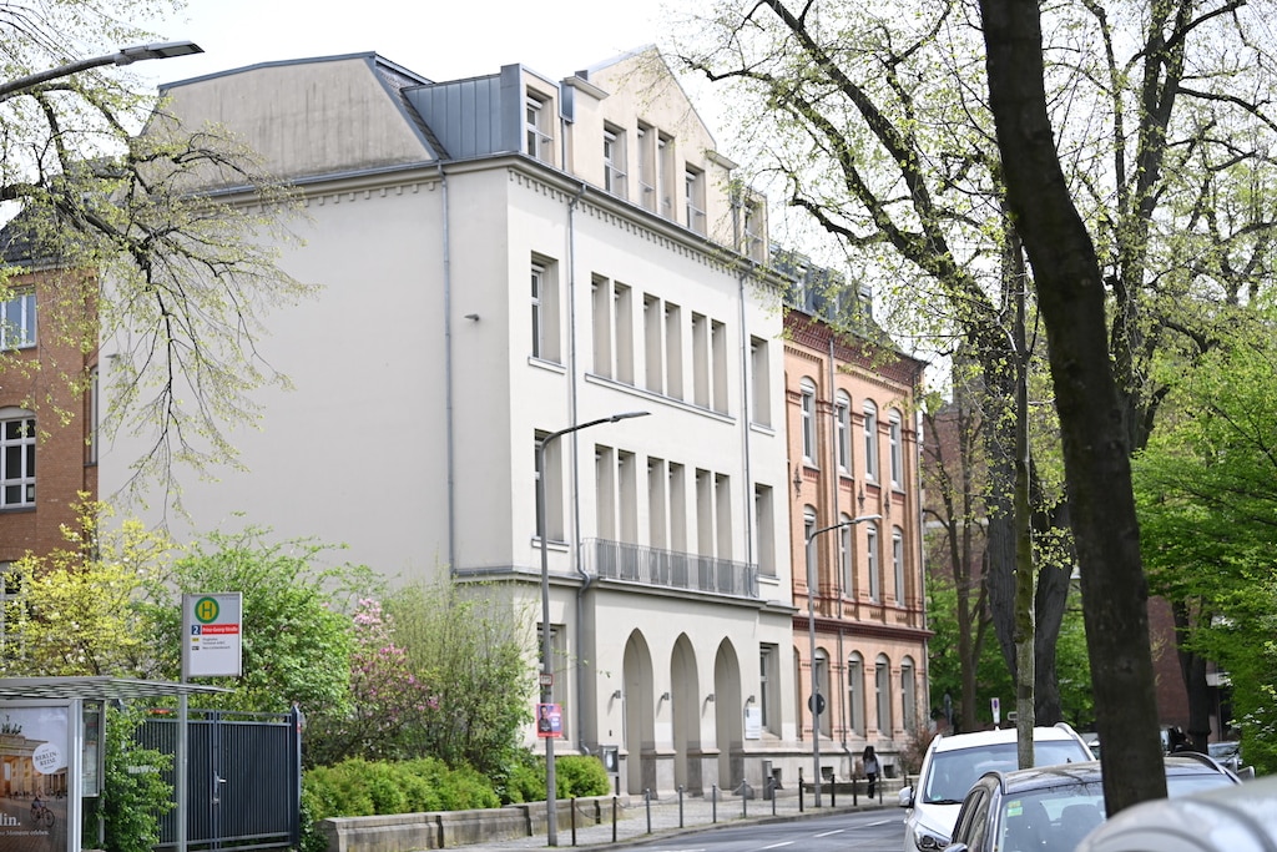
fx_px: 2483
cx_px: 638
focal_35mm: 70
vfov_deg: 19.5
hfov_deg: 28.8
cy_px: 426
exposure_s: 1/500
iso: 100
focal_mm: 70
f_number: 3.5
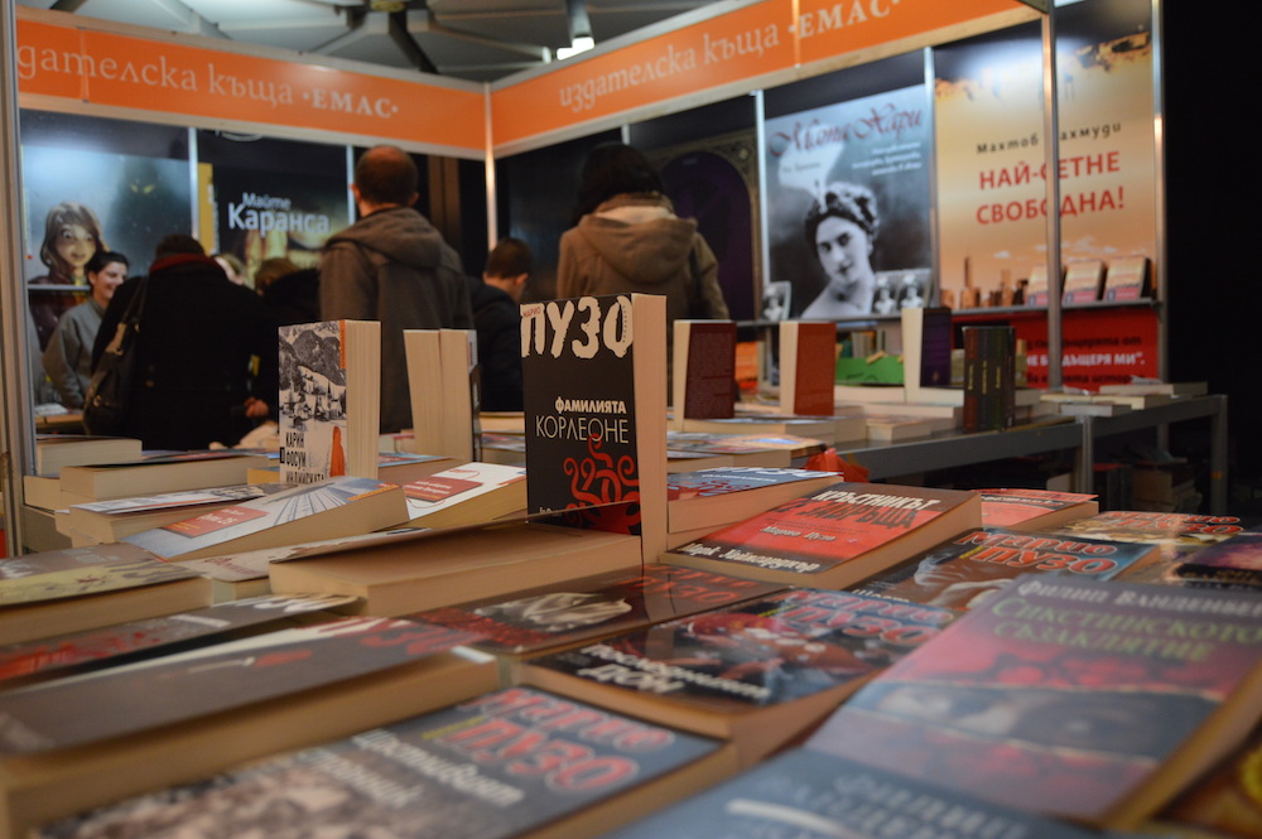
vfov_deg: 45.6
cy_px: 420
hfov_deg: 64.6
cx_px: 631
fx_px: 998
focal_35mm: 28
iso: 800
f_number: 3.5
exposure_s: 1/60
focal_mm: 19
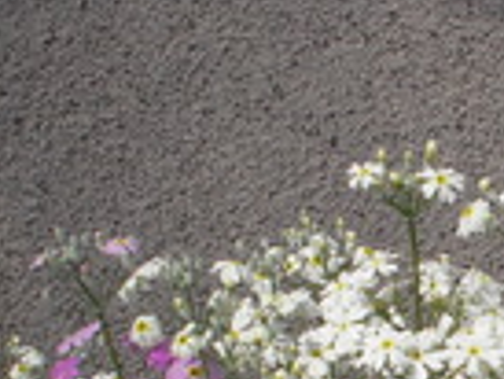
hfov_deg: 15.1
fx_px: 1778
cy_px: 570
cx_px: 725
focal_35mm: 122
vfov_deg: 11.6
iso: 64
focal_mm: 6.3
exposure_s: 1/800
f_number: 5.6
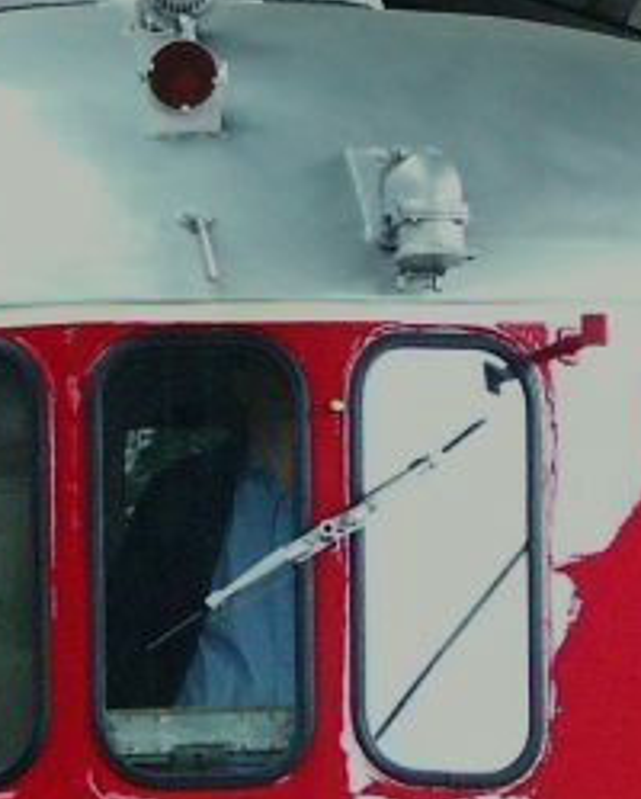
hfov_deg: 3.0
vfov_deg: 3.7
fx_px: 12325
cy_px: 911
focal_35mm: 521
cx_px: -250
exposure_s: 1/60
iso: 400
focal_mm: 33.17
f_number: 4.5
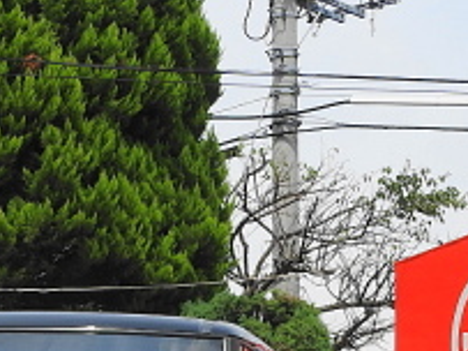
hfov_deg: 10.5
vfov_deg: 7.8
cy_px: 443
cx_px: 228
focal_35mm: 189
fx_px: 2554
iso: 100
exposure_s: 1/1000
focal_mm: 10.7
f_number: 4.2
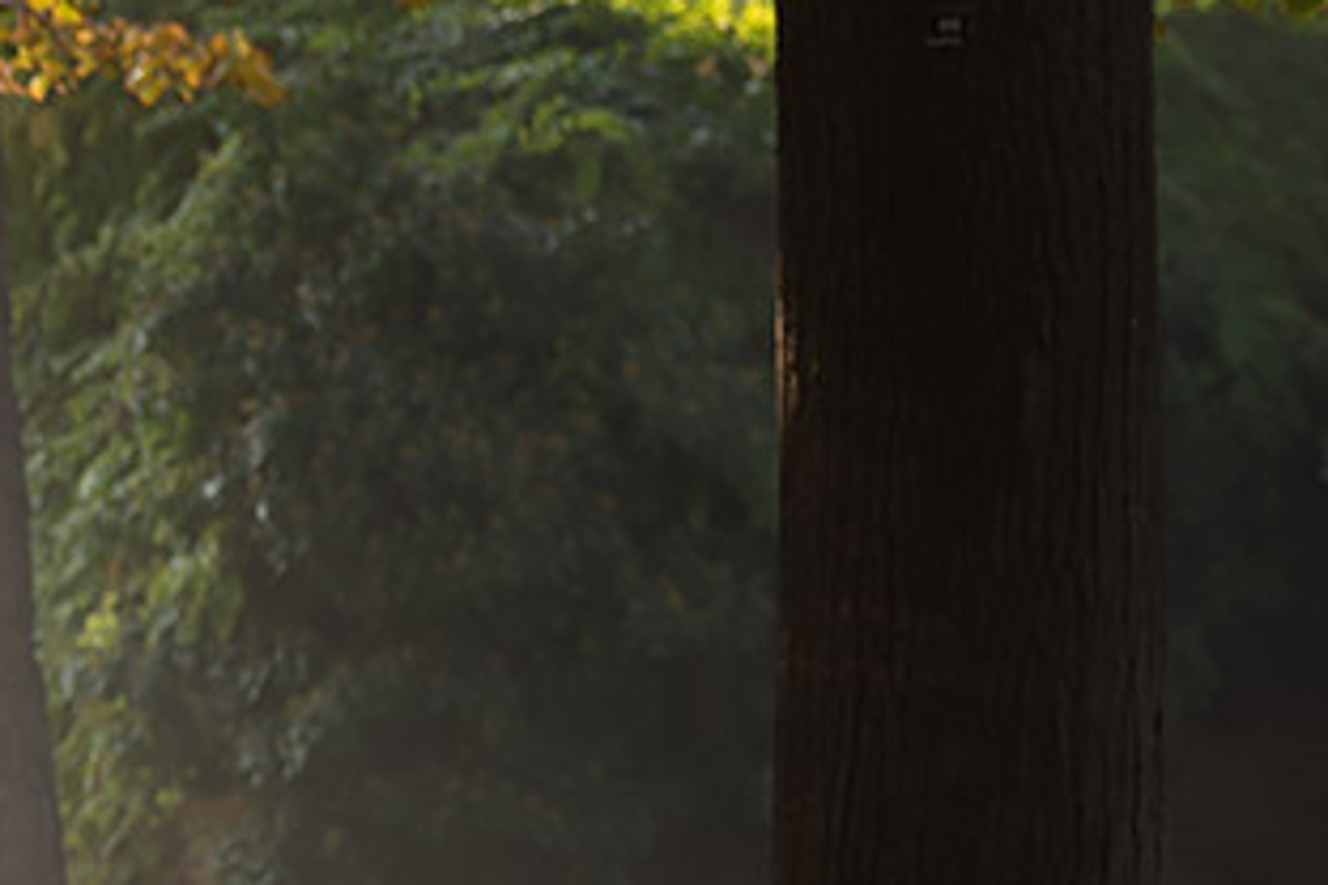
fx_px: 9922
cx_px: -1081
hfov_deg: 7.4
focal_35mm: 269
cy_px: 866
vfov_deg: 5.1
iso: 100
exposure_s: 1/60
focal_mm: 70
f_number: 7.1
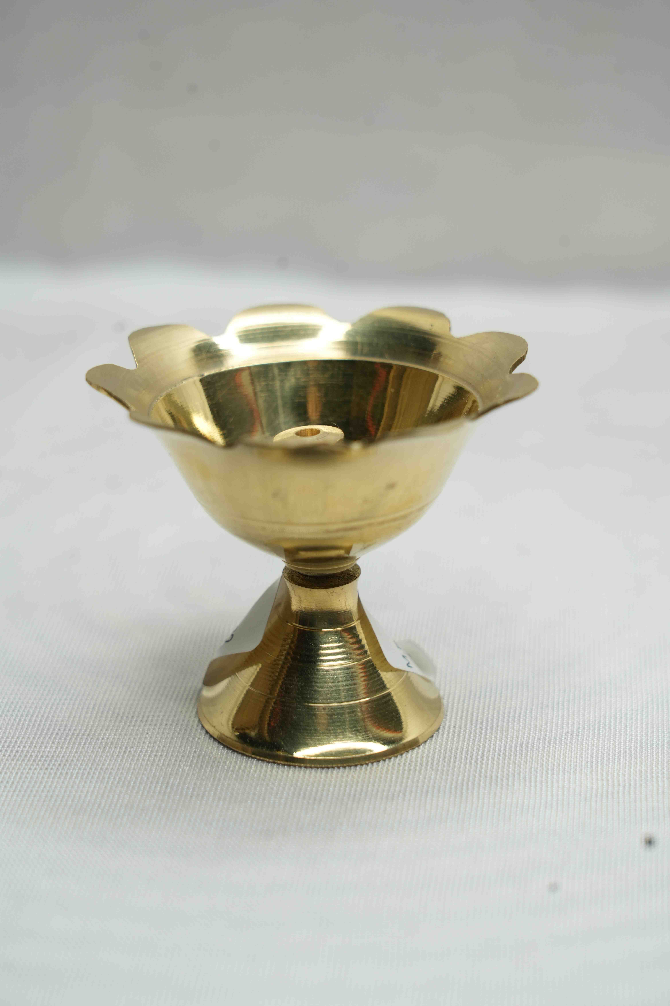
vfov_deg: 19.5
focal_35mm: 105
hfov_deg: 13.0
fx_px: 2931
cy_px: 503
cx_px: 335
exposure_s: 1/60
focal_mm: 105
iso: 250
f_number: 7.1
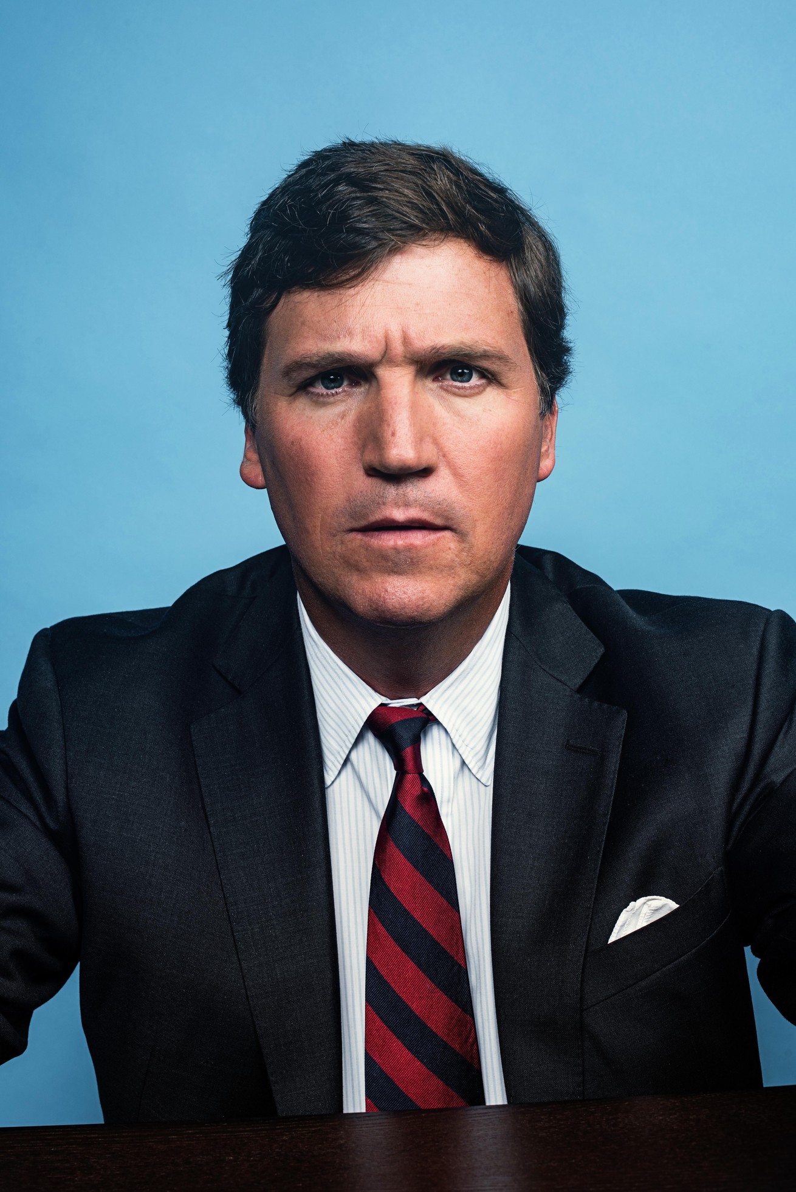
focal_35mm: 50
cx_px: 398
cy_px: 596
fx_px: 1656
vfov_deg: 39.6
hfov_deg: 27.0
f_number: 10
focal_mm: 50
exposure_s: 1/200
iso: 64
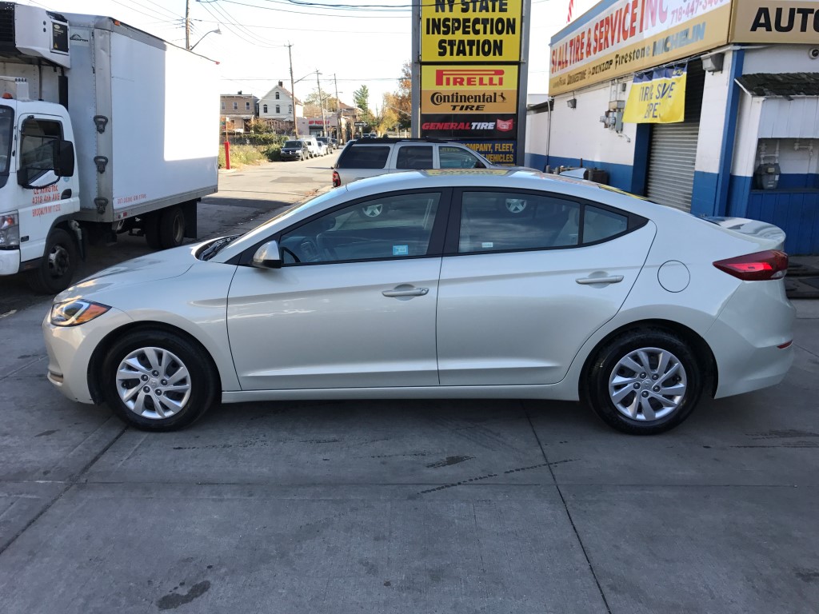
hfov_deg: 63.4
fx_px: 662
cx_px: 410
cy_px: 307
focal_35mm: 28
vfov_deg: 49.7
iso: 20
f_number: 1.8
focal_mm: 3.99
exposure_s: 1/560
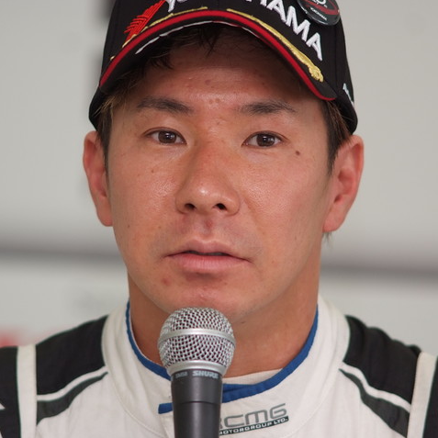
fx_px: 4953
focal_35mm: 346
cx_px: 211
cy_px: 219
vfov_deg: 5.1
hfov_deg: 5.1
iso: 400
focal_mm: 180
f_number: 2.8
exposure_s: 1/250
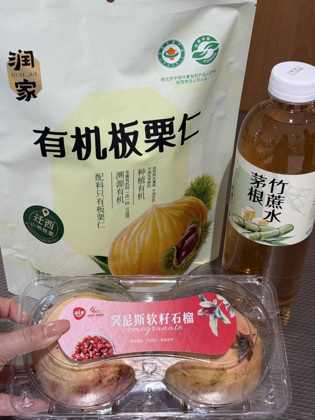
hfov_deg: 30.3
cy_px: 210
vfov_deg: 39.7
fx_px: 582
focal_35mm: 48
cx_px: 158
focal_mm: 6.76
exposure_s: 1/100
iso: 100
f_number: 1.78
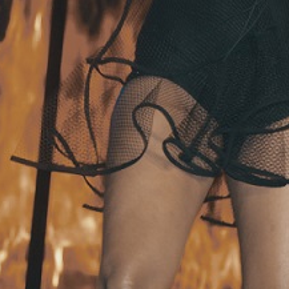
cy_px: -87
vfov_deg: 4.9
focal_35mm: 356
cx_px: 185
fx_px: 3363
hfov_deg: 4.9
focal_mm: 70
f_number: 4.2
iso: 800
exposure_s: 1/60
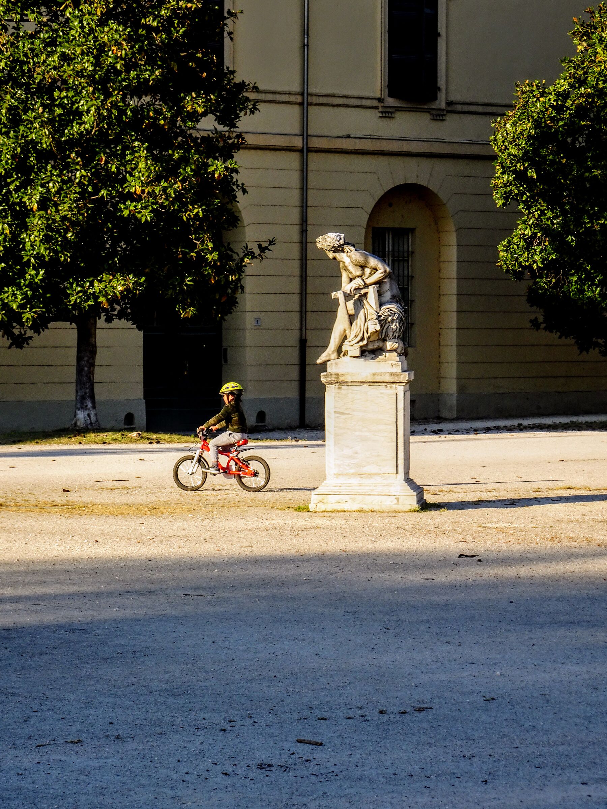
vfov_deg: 14.6
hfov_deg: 11.0
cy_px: 404
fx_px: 3156
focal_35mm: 135
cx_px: 304
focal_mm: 23.11
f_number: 5.6
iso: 80
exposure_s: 1/200
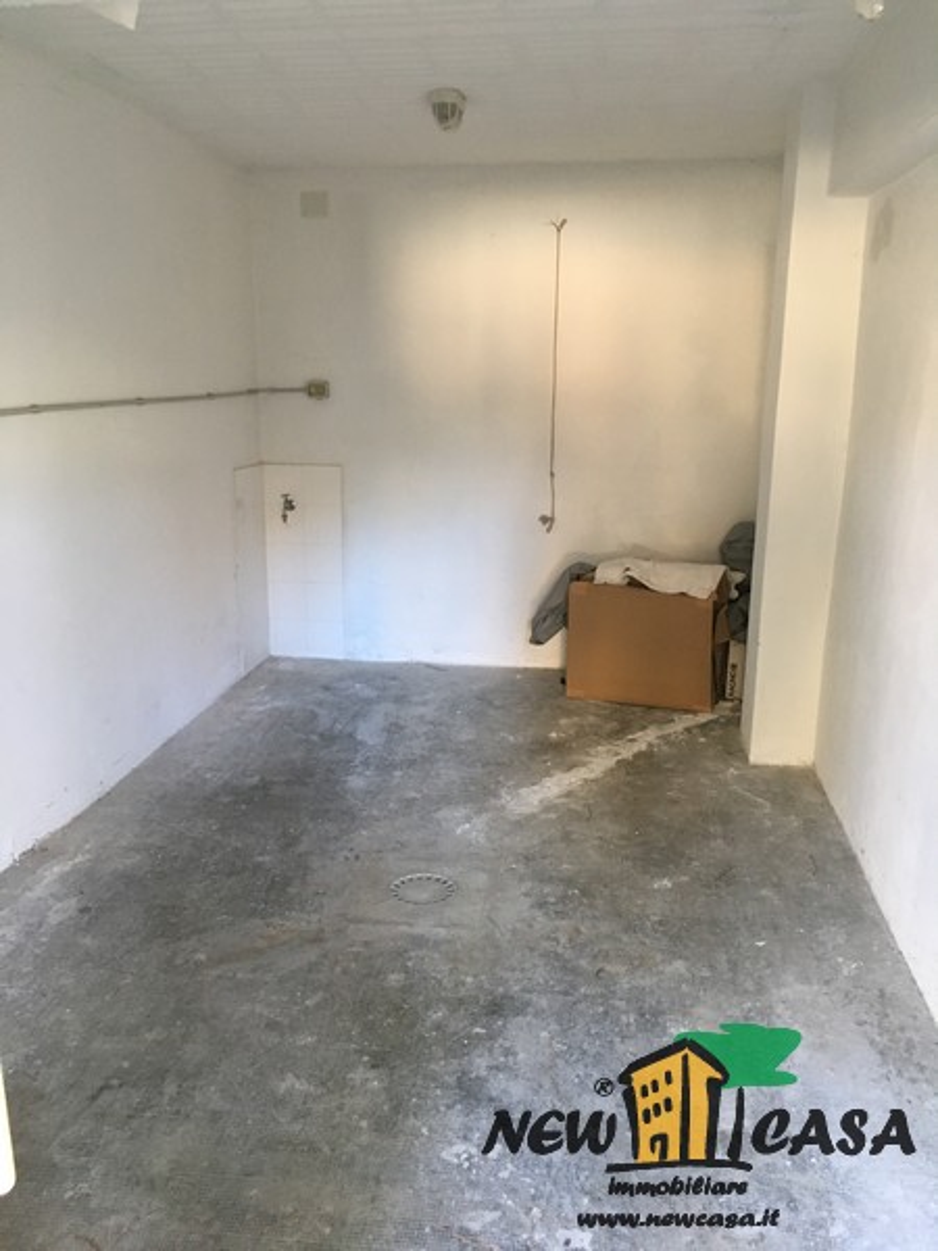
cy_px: 626
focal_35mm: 29
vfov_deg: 61.7
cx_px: 469
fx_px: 1048
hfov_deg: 48.2
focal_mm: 4.15
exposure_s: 1/33
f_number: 2.2
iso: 160
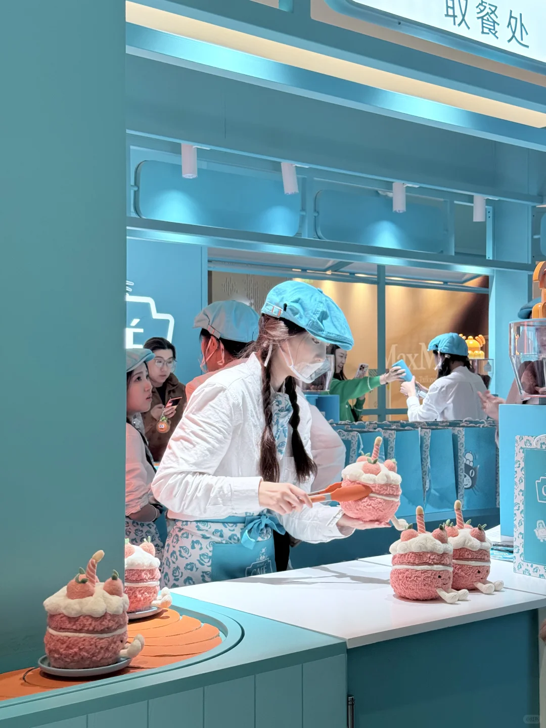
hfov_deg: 30.3
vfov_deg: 39.7
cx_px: 273
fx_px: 1009
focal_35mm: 48
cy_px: 364
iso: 100
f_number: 1.78
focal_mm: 6.76
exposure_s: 1/212
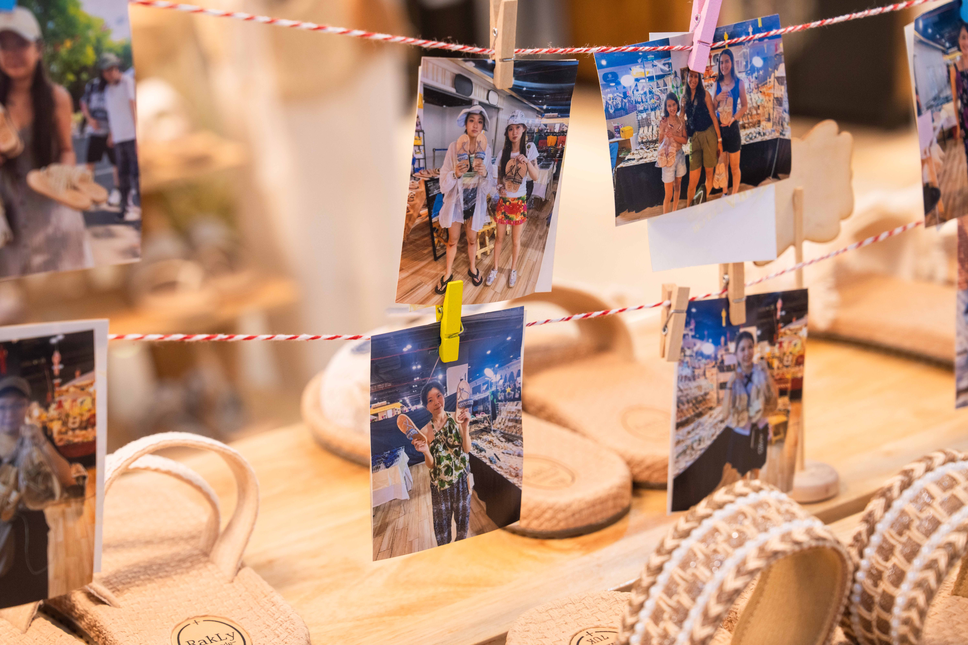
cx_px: 484
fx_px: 1882
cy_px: 322
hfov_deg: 28.8
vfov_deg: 19.5
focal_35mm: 70
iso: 1250
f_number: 5
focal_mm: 70
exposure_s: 1/160
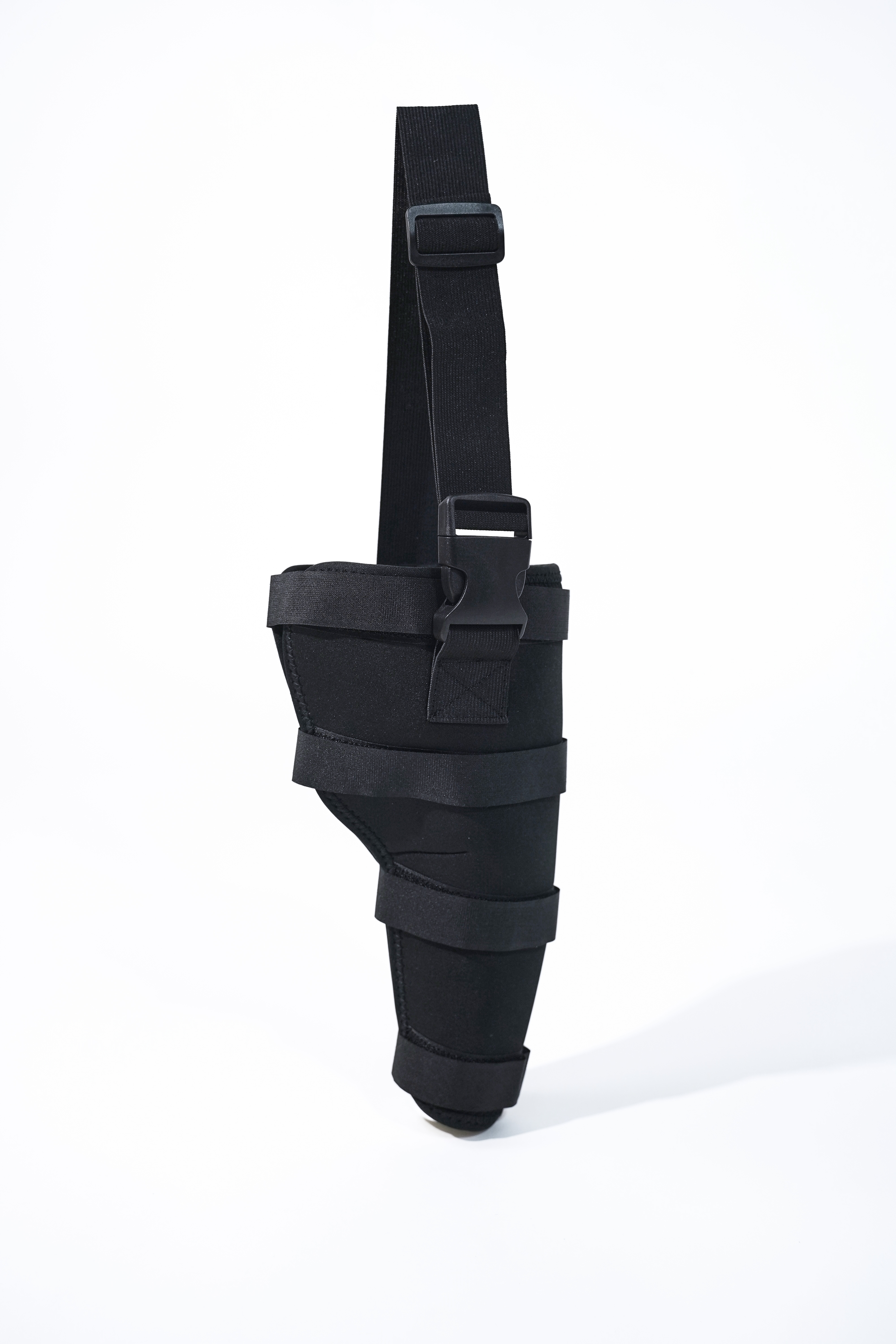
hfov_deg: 35.9
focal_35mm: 37
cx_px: 448
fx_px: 1381
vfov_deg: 51.9
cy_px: 672
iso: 400
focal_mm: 37
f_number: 5
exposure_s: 1/250
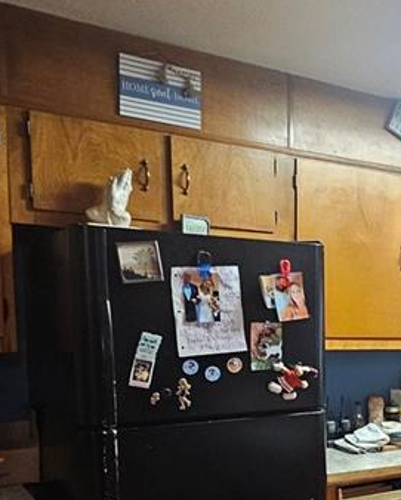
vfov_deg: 39.8
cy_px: 388
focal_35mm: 45
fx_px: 667
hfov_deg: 27.5
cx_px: 531
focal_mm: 2.2
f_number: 2.2
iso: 320
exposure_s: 1/40
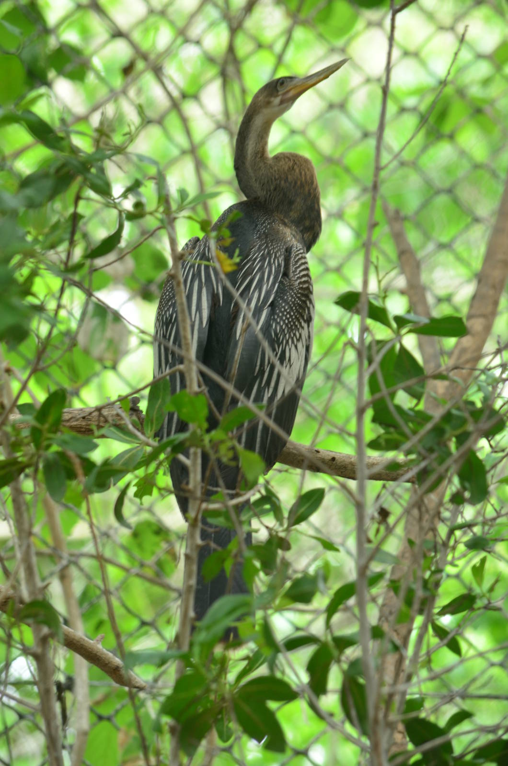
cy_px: 383
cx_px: 254
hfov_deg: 4.7
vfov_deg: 7.1
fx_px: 6218
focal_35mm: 292
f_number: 9
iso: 400
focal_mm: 195
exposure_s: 1/25
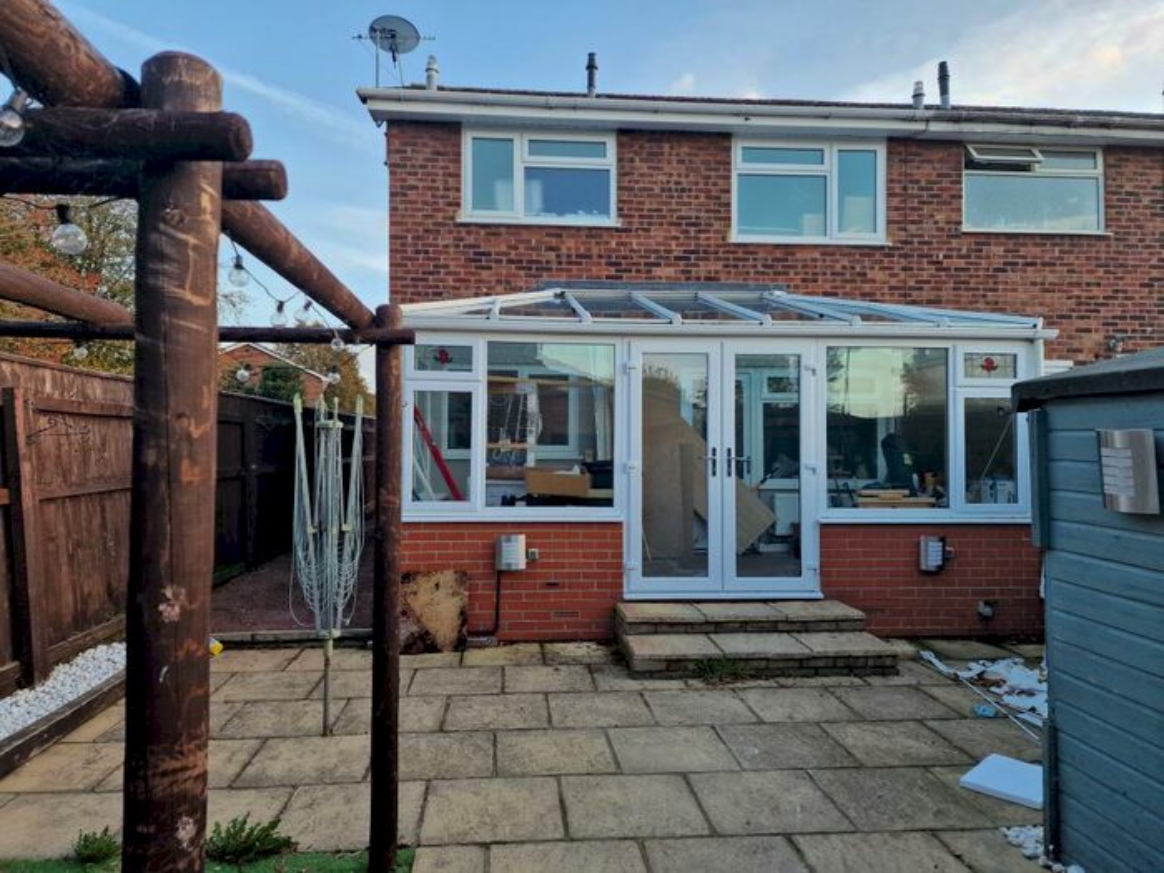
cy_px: 436
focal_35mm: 23
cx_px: 582
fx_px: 773
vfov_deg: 58.9
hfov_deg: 73.9
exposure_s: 1/198
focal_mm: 6.4
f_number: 1.8
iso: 50
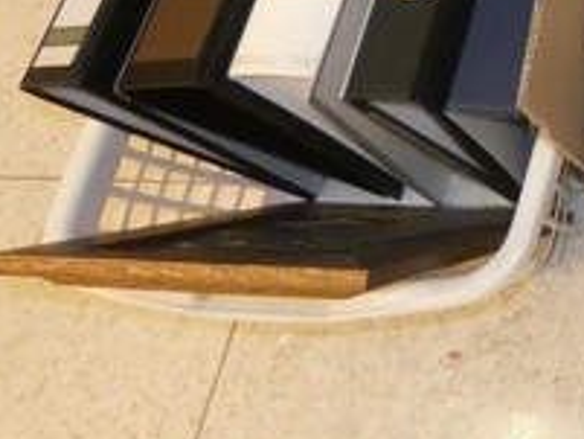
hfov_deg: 20.5
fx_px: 1215
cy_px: -314
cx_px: 1004
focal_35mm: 72
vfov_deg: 17.3
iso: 800
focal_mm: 3.6
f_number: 2.8
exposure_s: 1/60
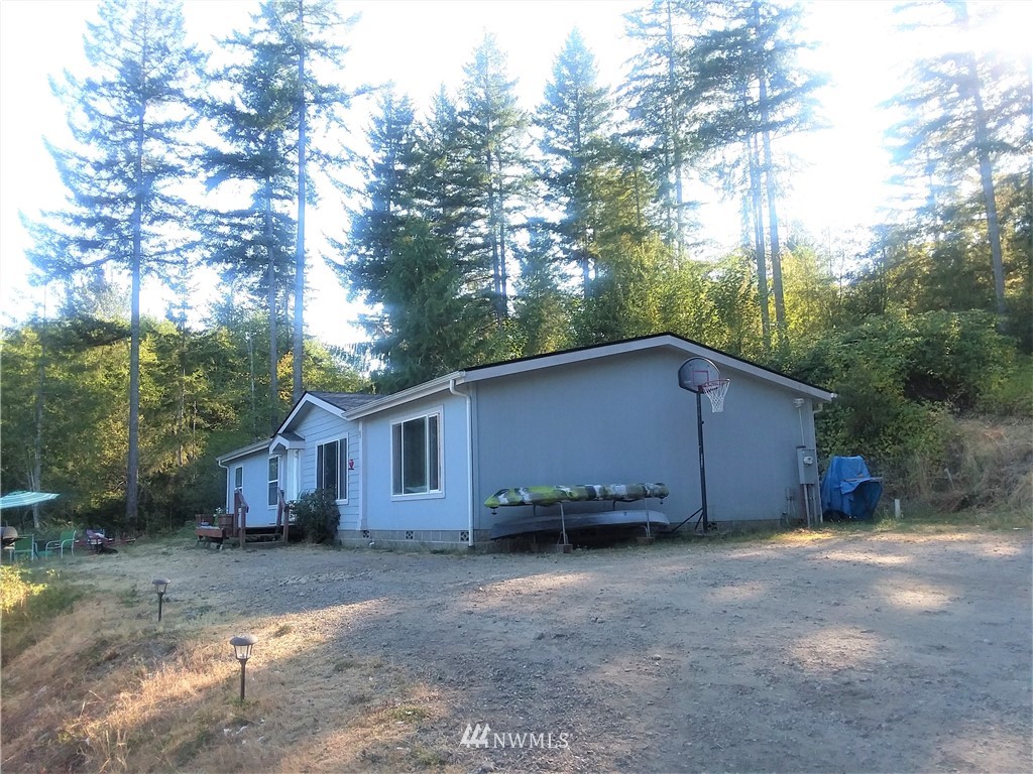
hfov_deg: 65.3
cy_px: 387
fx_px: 806
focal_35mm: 27
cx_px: 516
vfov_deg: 51.4
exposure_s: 1/269
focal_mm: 2.91
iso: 50
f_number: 1.9
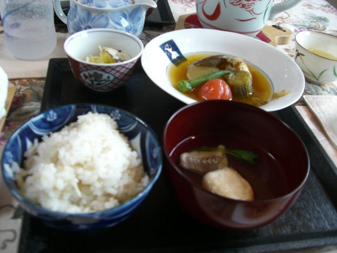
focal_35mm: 38
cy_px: 126
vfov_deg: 37.7
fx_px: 370
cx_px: 168
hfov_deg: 49.0
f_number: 2.7
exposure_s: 1/25
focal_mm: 6.2
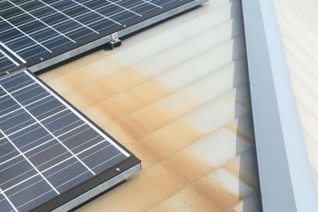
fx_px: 477
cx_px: 137
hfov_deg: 36.8
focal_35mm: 54
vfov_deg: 24.6
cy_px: 172
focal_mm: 3.3
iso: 32
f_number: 2.4
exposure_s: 1/1271
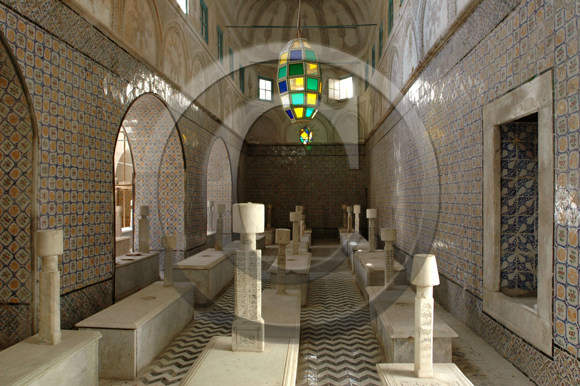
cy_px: 193
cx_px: 290
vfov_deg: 50.3
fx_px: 410
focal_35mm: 26
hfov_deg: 70.5
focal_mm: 17
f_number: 4
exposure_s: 1/40
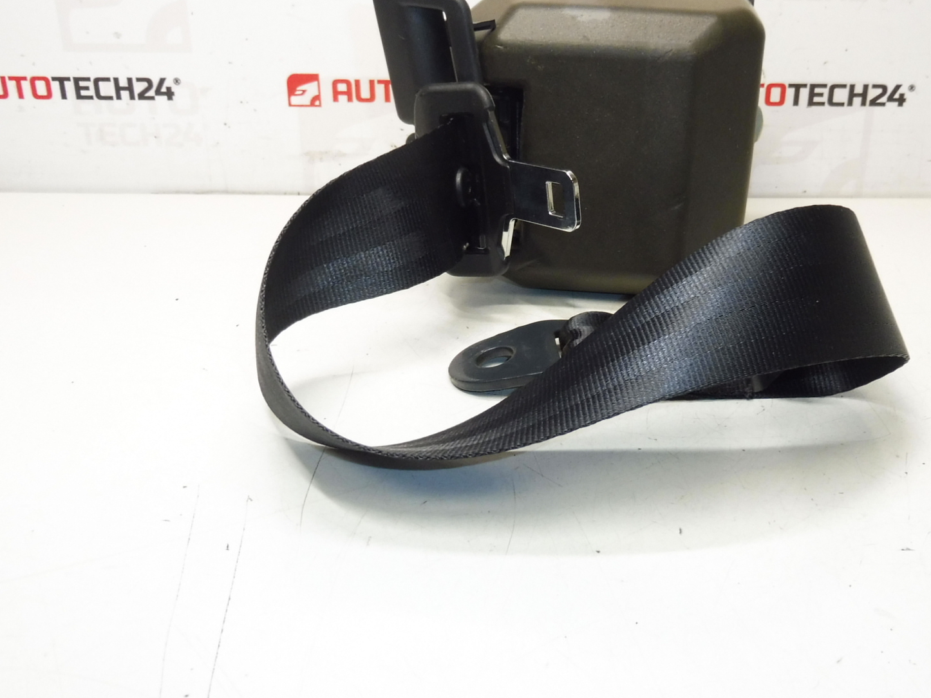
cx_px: 553
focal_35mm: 34
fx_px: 914
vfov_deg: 41.7
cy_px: 301
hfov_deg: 53.6
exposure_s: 1/60
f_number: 3.5
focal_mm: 4.3
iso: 200
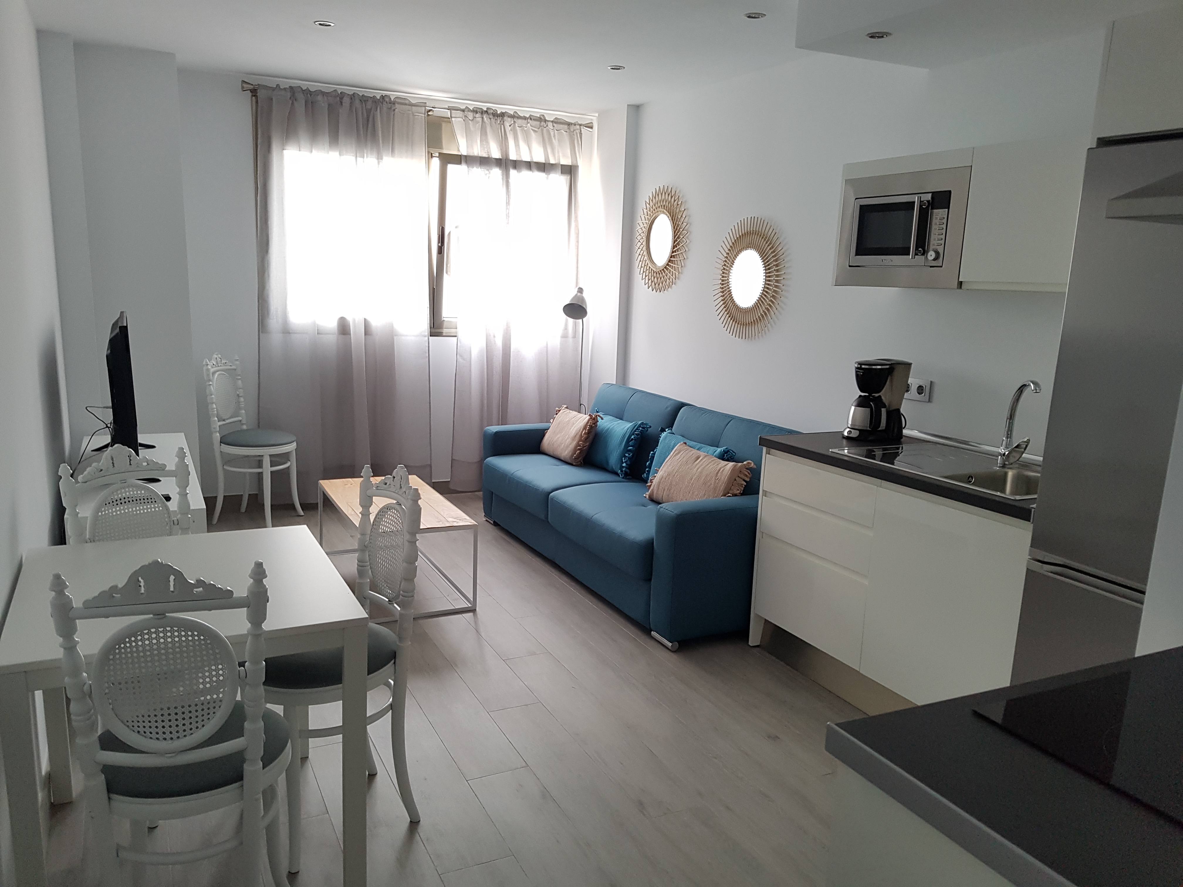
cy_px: 444
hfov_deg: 67.3
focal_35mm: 26
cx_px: 592
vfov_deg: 53.1
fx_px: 889
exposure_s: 1/60
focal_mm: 4.2
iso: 160
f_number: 1.7
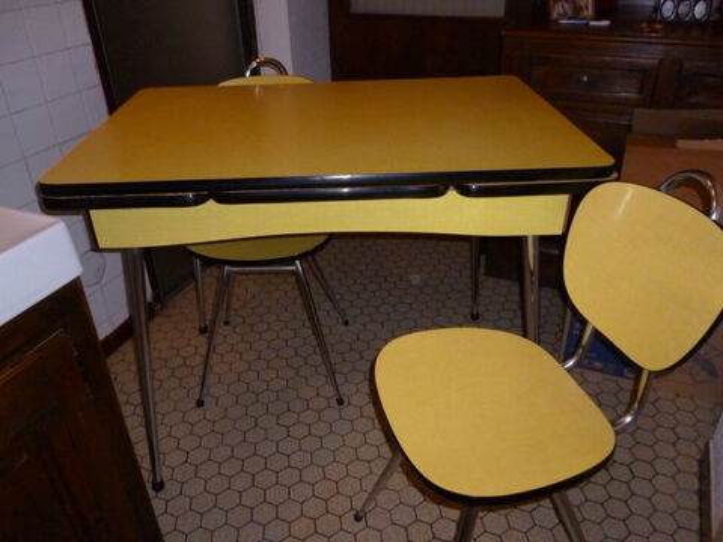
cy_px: 271
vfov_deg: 49.7
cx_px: 362
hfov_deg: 63.4
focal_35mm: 28
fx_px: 585
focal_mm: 5
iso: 400
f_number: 3.1
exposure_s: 1/60
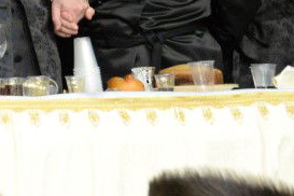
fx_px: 2482
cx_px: -254
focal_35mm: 304
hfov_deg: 6.6
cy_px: -150
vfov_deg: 4.5
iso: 5000
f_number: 5.6
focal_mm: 72
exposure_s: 1/160
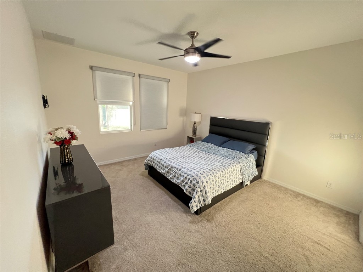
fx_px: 136
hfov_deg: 106.2
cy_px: 136
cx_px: 182
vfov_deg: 89.9
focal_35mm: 13
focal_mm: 1.57
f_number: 1.8
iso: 500
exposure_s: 1/60
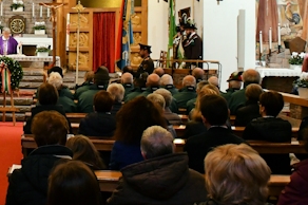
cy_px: 8
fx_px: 632
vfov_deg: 18.0
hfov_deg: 26.5
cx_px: 36
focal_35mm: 74
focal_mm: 18
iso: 2500
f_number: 3.5
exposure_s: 1/125
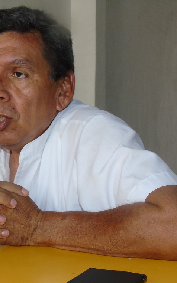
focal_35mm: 57
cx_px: 26
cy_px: 142
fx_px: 440
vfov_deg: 35.7
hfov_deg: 22.3
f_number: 3.9
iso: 250
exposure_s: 1/50
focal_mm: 7.1
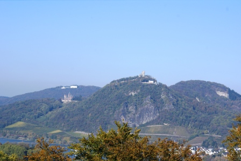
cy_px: 80
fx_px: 703
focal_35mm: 105
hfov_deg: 19.5
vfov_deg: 13.1
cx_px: 120
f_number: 11
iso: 100
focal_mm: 70
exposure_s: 1/160
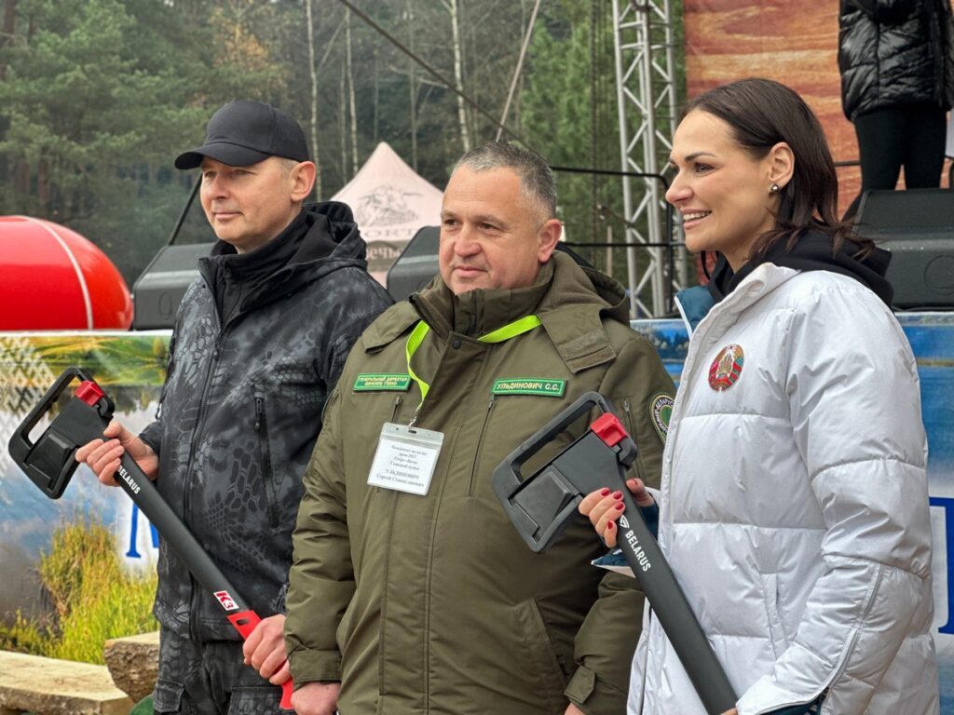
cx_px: 477
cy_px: 358
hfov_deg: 25.3
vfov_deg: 19.1
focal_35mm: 77
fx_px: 2122
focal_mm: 9
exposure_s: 1/121
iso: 64
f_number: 2.8
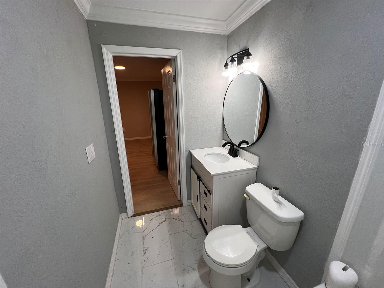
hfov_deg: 106.2
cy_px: 144
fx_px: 144
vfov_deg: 89.9
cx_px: 192
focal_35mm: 13
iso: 125
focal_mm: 1.57
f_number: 1.8
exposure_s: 1/120
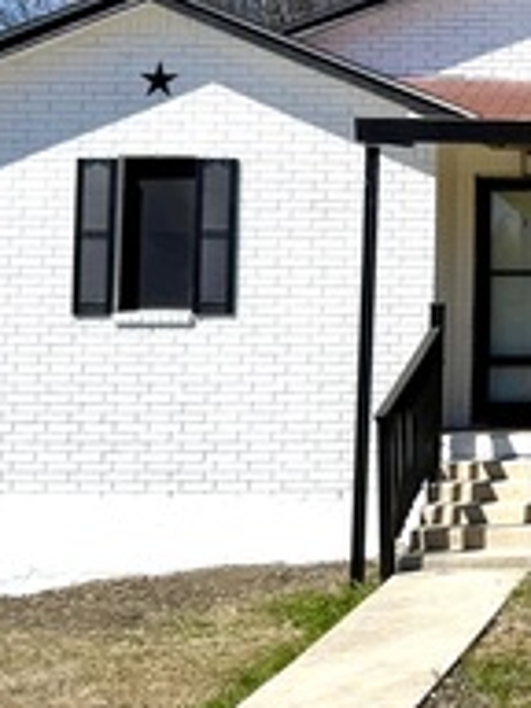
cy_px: 229
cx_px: 833
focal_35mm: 80
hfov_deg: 16.5
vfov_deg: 24.3
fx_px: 1636
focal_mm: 6.76
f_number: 1.78
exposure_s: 1/11905
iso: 80
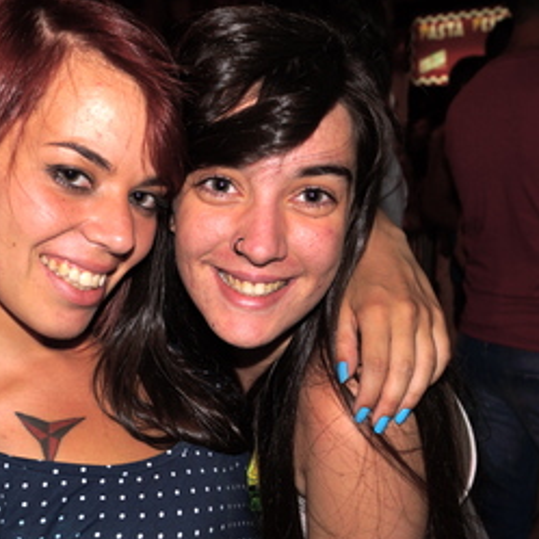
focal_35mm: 58
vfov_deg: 29.5
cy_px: 325
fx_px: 1022
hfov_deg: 29.4
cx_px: 203
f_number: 3.5
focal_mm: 18
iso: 100
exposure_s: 1/160
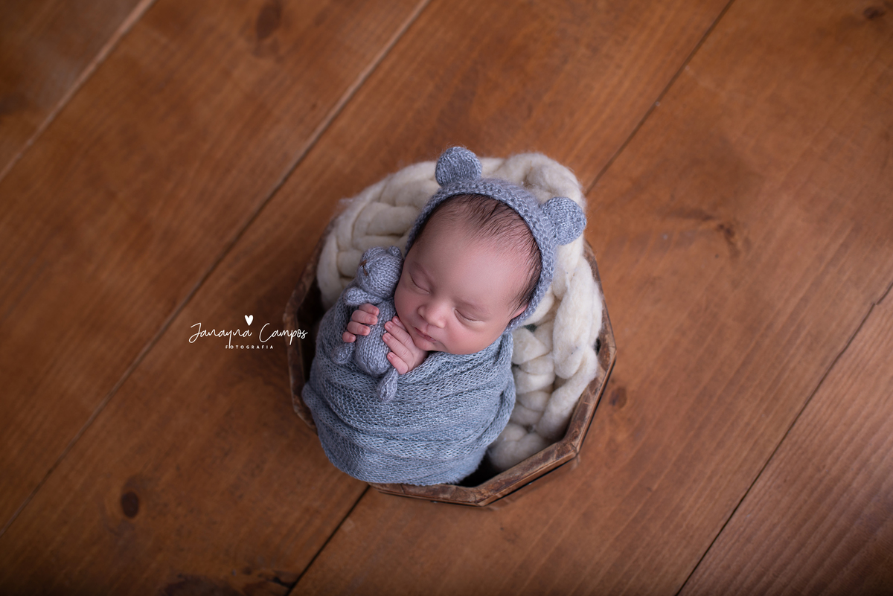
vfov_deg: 37.9
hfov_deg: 54.4
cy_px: 298
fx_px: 868
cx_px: 446
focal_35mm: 35
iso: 50
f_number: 2.8
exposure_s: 1/200
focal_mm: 35
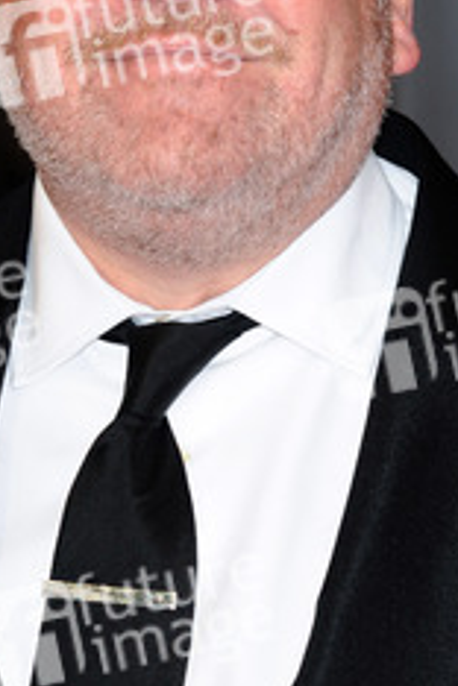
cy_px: 185
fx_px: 6373
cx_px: 210
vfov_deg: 6.2
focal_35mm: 334
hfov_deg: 4.1
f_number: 4.5
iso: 320
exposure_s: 1/250
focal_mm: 130
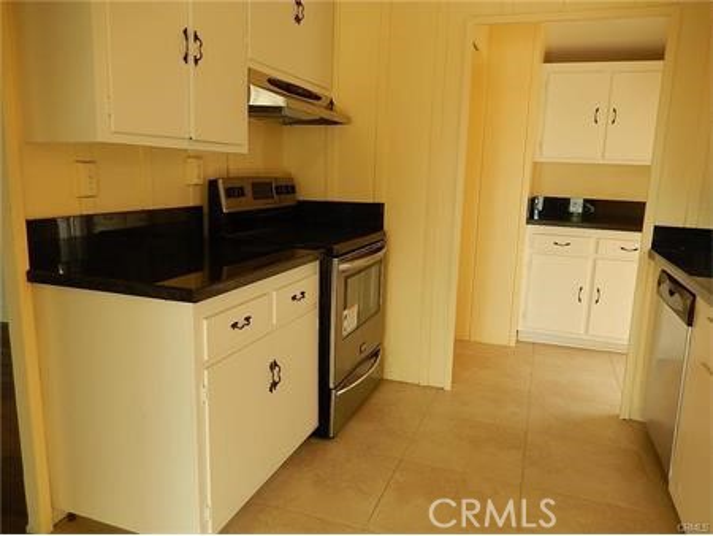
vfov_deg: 54.9
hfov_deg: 69.4
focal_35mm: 25
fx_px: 515
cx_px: 356
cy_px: 268
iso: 125
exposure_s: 1/100
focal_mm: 4.5
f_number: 3.4
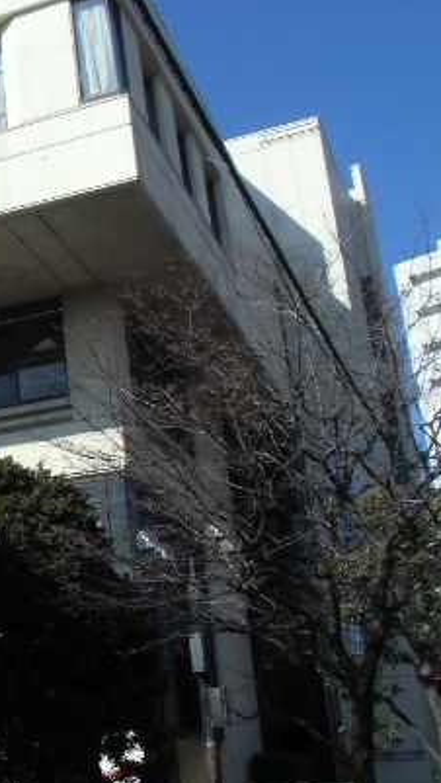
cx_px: -183
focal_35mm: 57
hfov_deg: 19.0
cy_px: 401
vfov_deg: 36.6
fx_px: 1183
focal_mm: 5.36
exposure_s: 1/500
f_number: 3.5
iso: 64
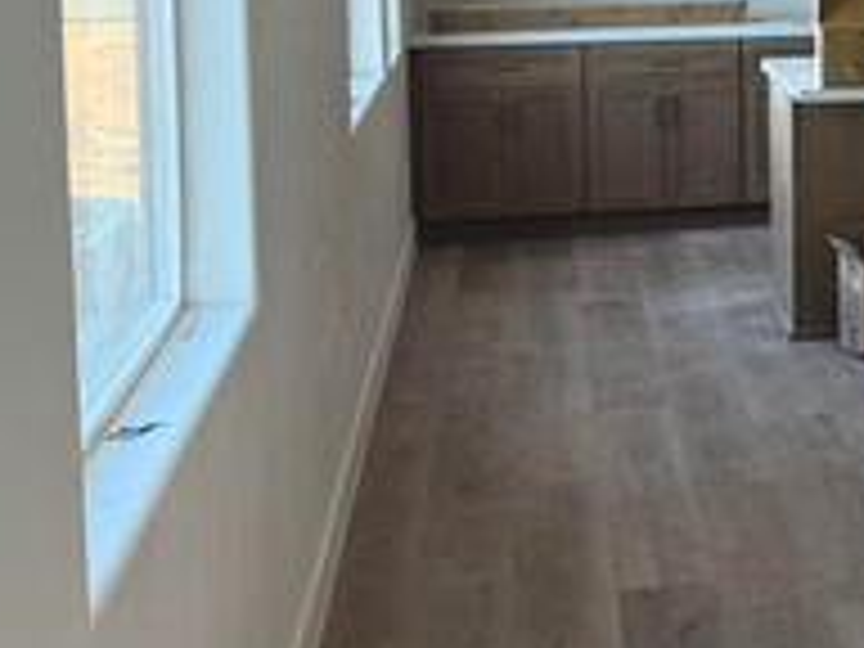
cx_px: 1004
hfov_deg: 22.7
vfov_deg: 17.9
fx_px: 1997
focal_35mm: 80
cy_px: -18
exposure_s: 1/121
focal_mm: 6.76
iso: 80
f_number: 1.78
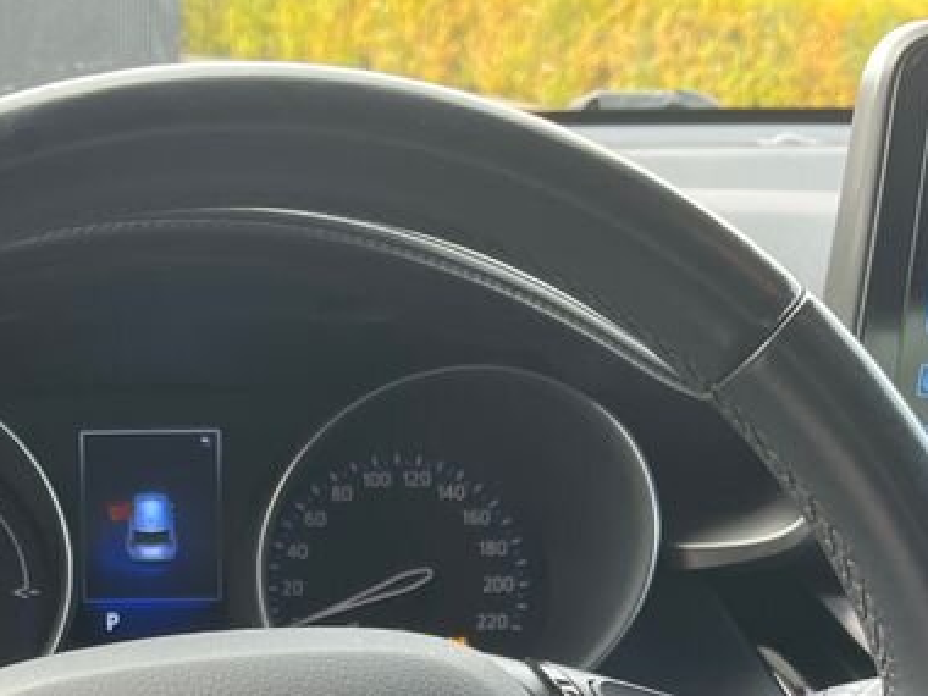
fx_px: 1877
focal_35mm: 70
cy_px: 930
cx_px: 73
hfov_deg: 26.7
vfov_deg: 19.3
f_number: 1.6
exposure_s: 1/121
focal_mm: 5.1
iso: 125
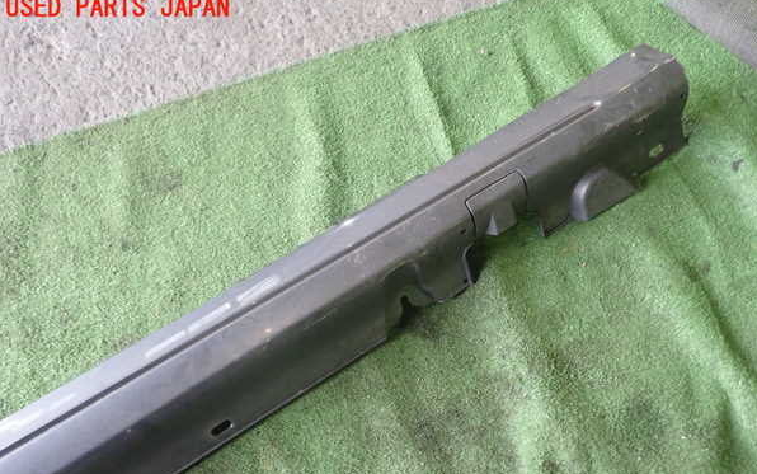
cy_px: 278
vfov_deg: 39.3
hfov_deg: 59.6
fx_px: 660
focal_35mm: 32
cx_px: 380
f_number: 2.3
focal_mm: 5.4
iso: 400
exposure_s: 1/30
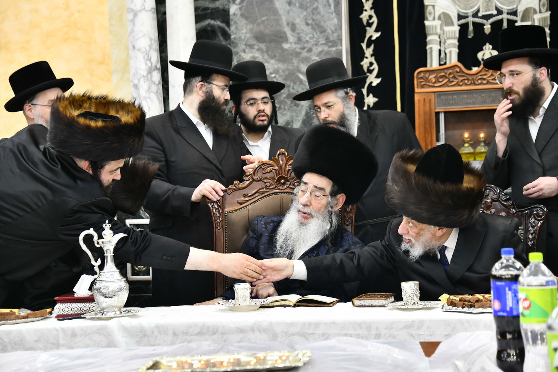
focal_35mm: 116
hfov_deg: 17.6
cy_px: 186
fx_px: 1798
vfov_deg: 11.8
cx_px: 279
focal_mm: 116
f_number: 5.6
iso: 1600
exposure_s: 1/200
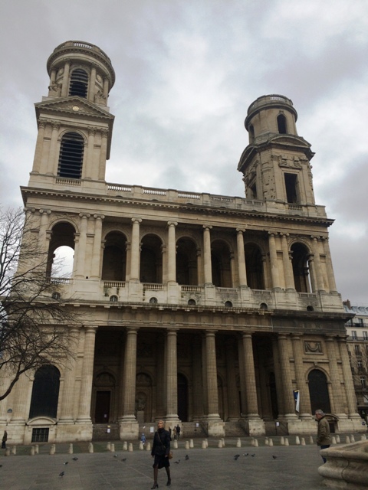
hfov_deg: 48.2
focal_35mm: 29
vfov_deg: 61.7
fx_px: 411
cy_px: 245
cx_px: 184
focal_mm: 4.15
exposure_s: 1/494
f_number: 2.2
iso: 32
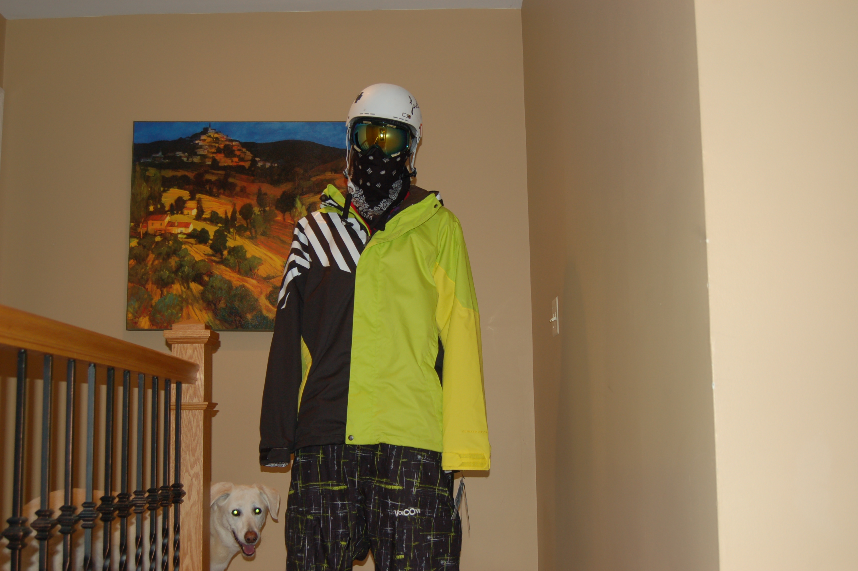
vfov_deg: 31.8
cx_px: 429
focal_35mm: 42
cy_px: 286
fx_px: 1000
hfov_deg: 46.4
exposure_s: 1/60
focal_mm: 28
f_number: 4.2
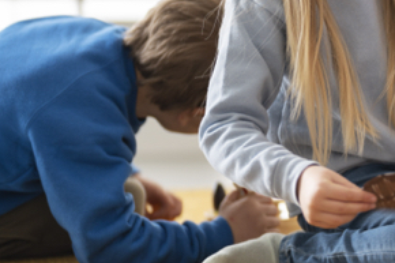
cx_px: 471
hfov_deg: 14.4
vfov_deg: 9.9
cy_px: 67
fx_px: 1513
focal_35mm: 138
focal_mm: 50
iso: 160
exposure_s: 1/125
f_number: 1.2
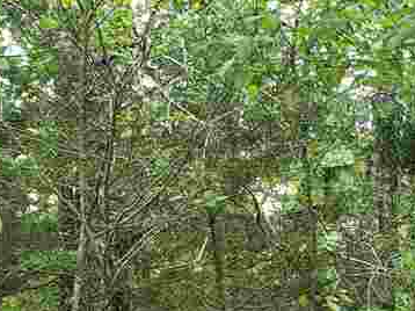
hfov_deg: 20.1
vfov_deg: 15.6
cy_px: 306
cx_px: 466
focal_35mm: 93
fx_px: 1114
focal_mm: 4.3
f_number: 2.4
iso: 50
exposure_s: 1/50
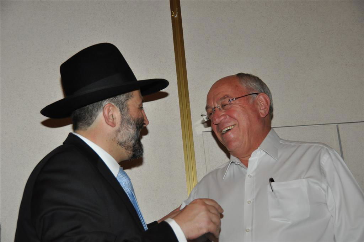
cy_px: 121
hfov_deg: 29.3
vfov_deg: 19.7
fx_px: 697
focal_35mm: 69
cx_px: 182
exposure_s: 1/60
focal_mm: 46
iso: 800
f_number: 4.5
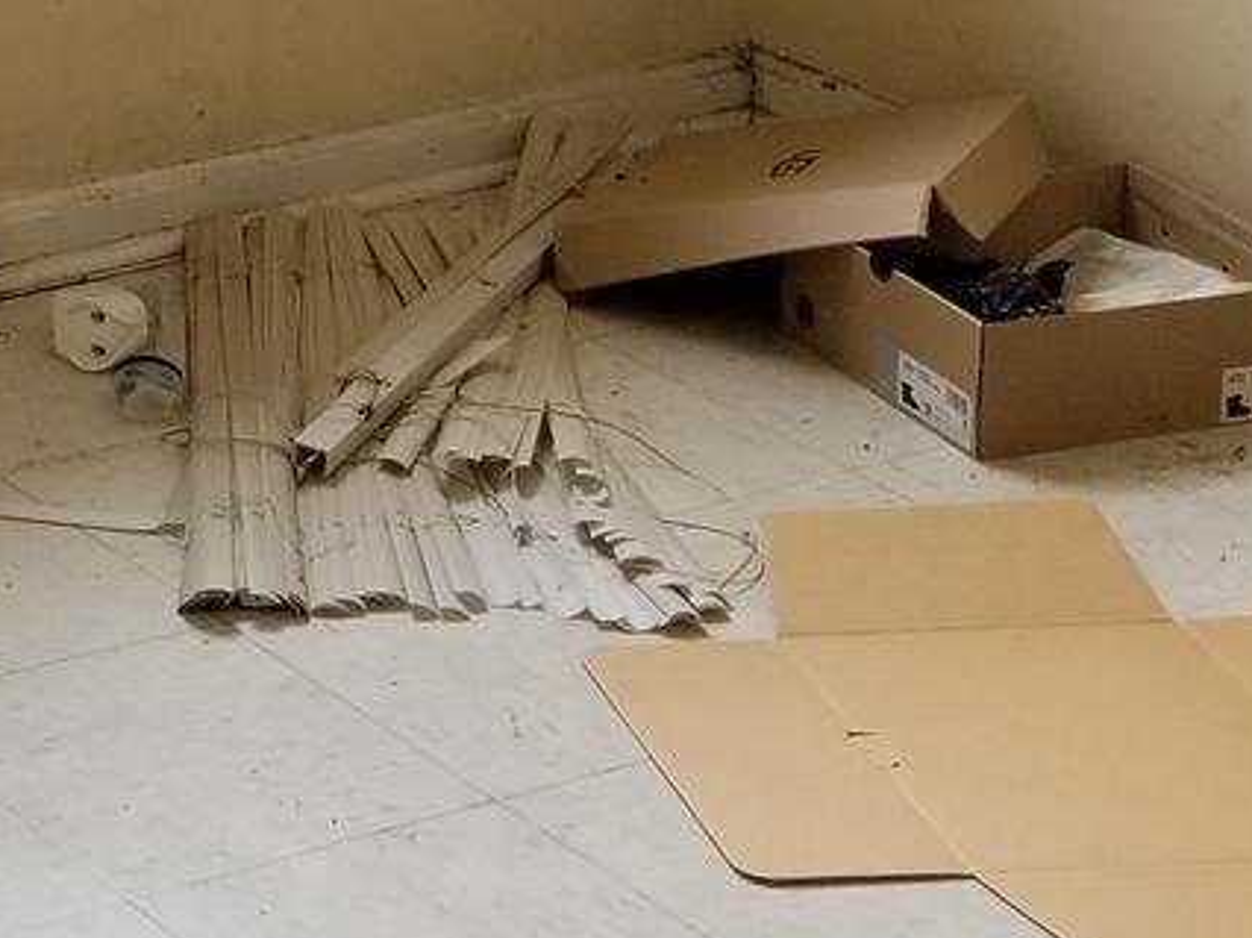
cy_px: -897
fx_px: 4518
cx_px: -638
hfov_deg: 14.7
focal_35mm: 125
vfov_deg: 10.9
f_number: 1.7
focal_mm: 4.25
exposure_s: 1/177
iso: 50
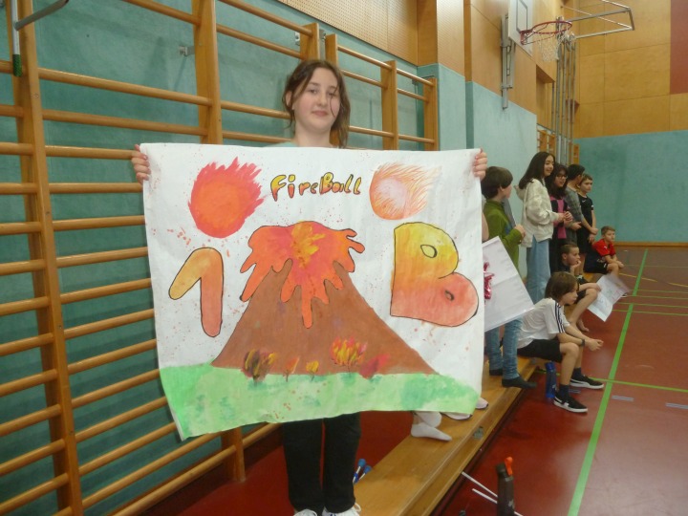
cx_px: 344
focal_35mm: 25
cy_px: 258
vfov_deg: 54.9
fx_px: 497
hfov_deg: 69.4
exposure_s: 1/30
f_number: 3.3
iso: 250
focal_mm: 4.1
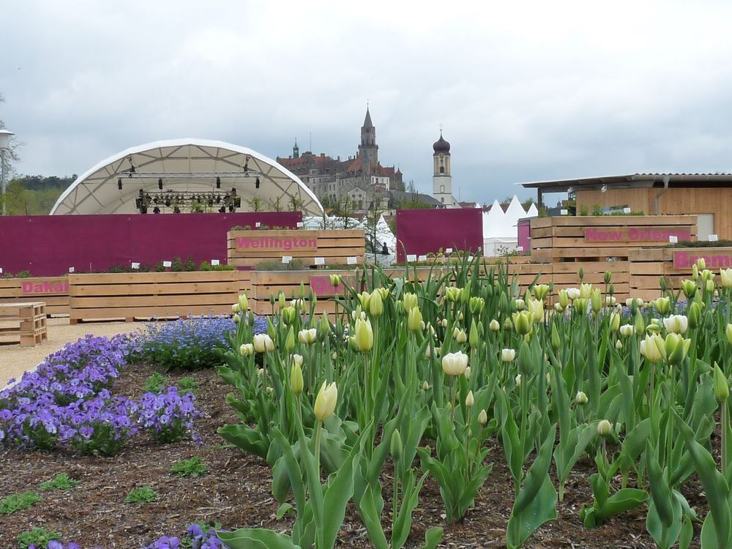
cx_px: 366
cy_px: 274
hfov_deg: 38.9
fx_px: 1036
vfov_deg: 29.7
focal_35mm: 49
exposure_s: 1/400
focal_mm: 4.8
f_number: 5.6
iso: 160
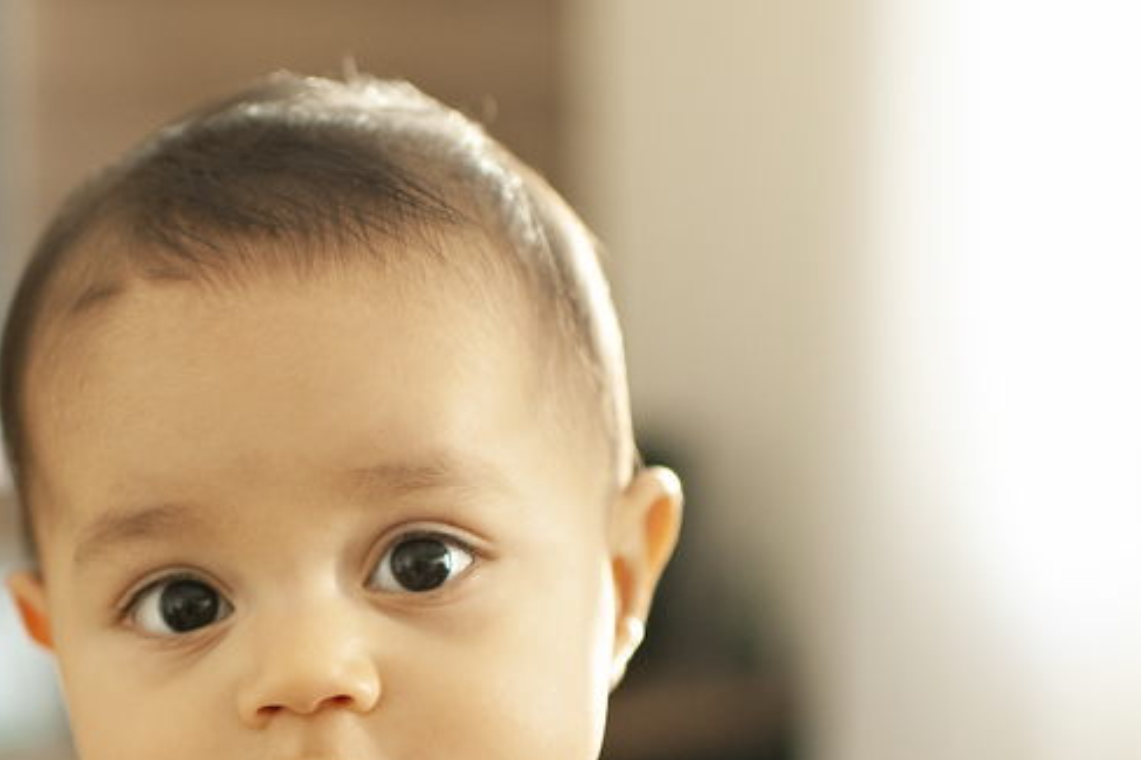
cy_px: 596
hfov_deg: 23.3
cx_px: 201
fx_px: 2725
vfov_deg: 15.8
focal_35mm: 86
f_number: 2
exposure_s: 1/125
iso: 800
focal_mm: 35
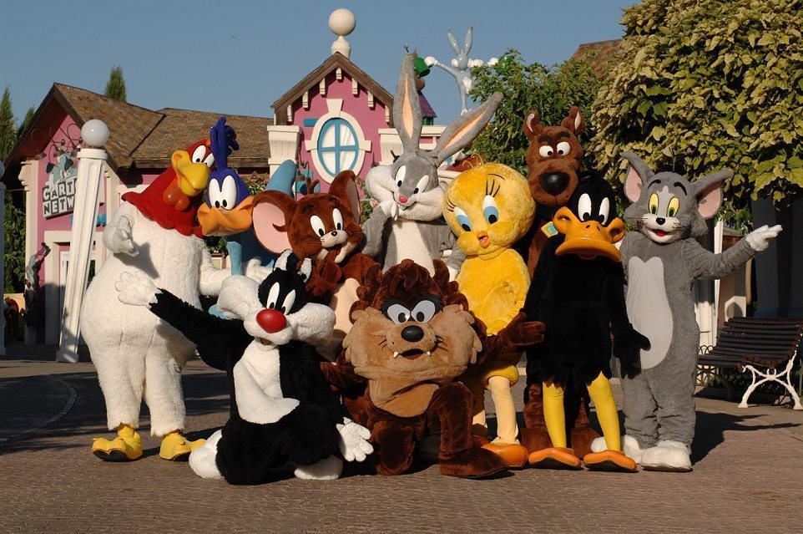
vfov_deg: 15.2
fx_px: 2005
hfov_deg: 22.6
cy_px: 267
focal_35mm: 90
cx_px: 402
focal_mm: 60
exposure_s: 1/350
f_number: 8
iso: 100
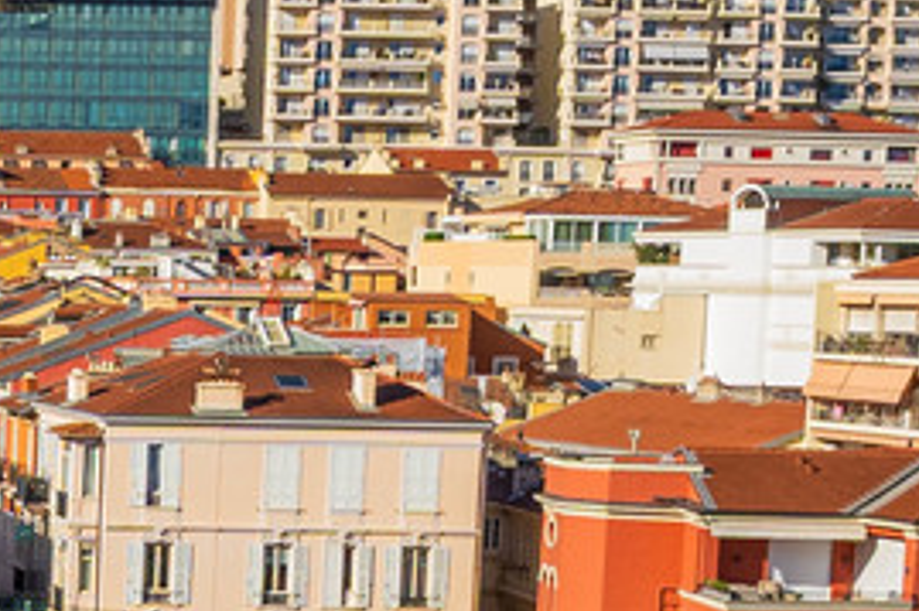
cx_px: -266
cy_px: 1323
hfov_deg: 15.0
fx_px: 3342
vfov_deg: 9.6
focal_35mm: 131
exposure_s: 1/2000
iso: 100
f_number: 2.8
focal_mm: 8.4
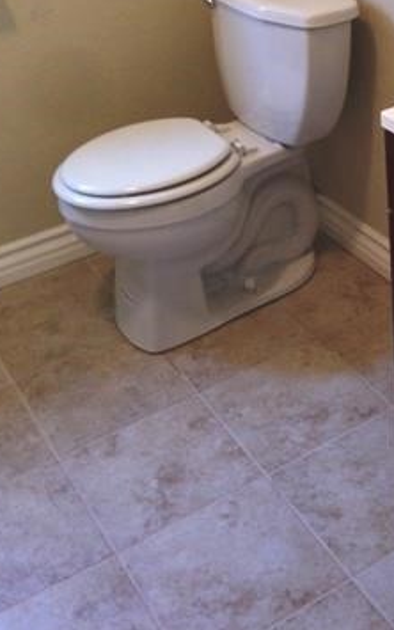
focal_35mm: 63
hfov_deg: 20.0
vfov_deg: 31.5
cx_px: 399
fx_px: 1082
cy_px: 108
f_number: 2.4
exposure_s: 1/20
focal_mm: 4.12
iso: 100
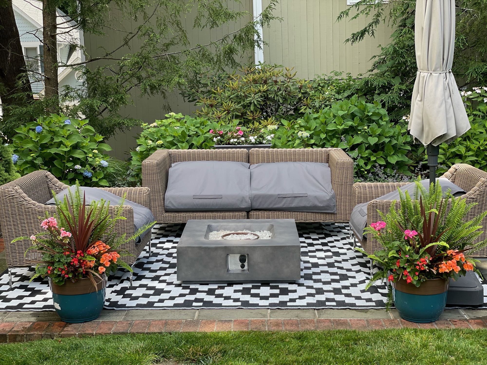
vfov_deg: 28.0
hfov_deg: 36.8
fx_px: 732
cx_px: 244
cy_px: 182
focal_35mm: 52
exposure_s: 1/130
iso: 25
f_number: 2
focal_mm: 6
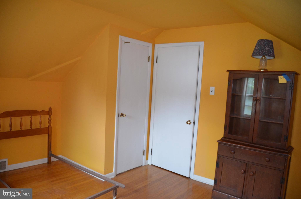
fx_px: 225
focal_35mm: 27
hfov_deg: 67.5
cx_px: 150
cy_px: 100
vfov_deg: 47.7
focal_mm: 18
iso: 1100
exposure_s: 1/60
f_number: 3.5
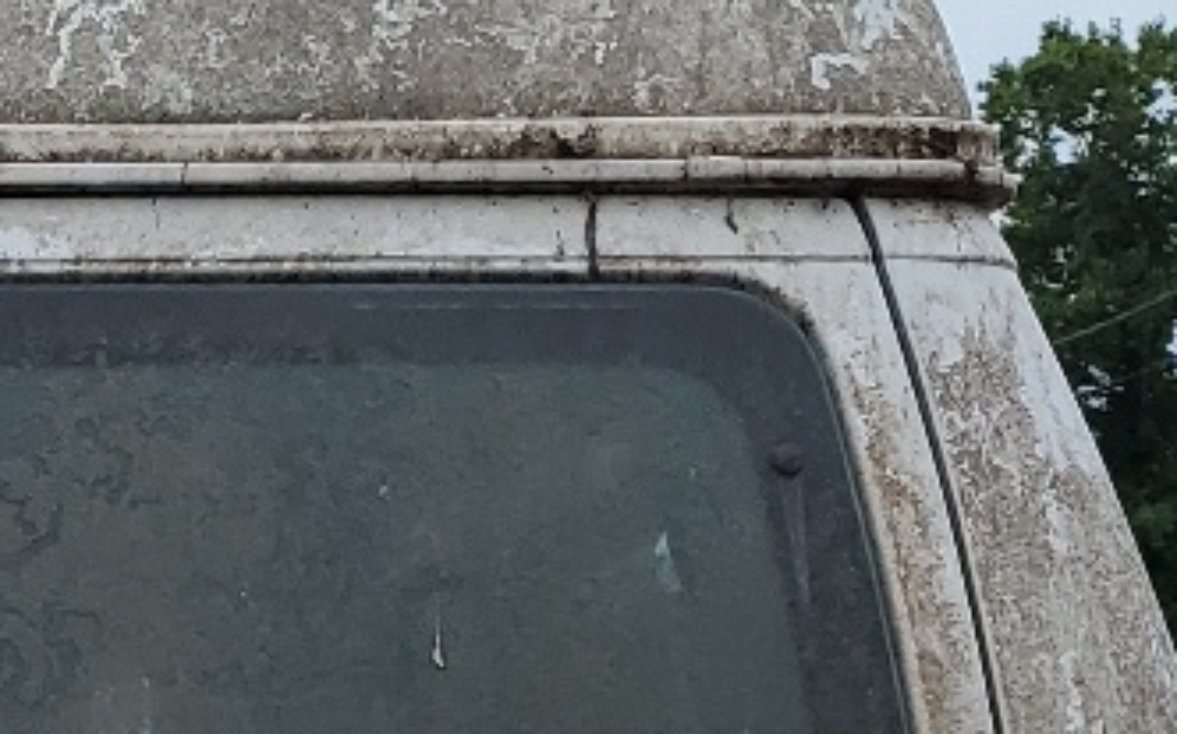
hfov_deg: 15.2
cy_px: 1408
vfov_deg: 9.3
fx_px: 4263
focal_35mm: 133
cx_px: -234
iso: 50
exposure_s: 1/5000
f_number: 1.5
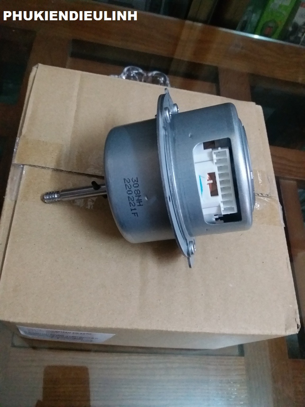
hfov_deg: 51.4
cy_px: 204
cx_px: 152
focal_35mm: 27
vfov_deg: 65.3
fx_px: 317
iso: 400
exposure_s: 1/9
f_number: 1.9
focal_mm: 3.7
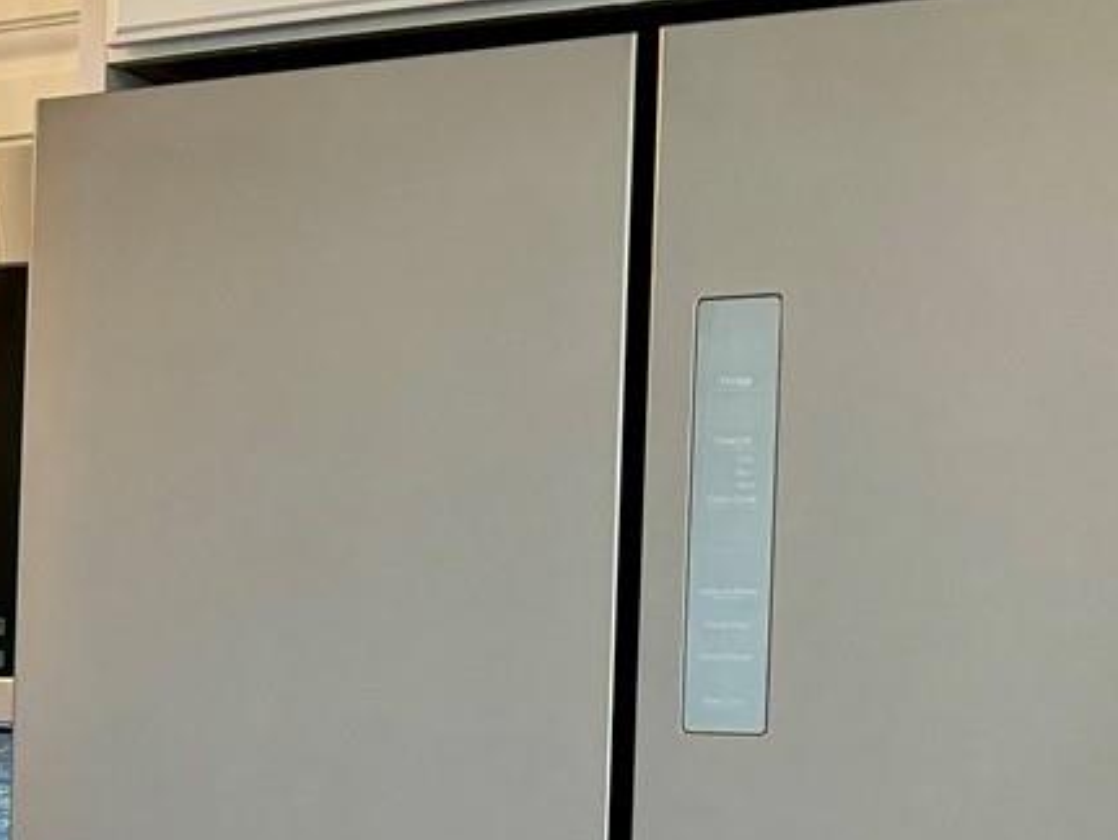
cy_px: 723
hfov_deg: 18.6
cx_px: -698
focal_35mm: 89
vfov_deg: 16.4
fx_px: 2877
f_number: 1.78
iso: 160
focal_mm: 6.76
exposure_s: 1/120
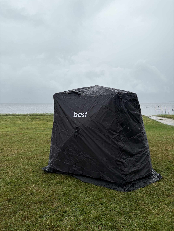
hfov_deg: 53.1
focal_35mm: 26
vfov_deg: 67.3
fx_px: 174
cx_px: 87
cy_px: 116
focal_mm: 5.96
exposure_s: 1/1901
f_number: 1.6
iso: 50
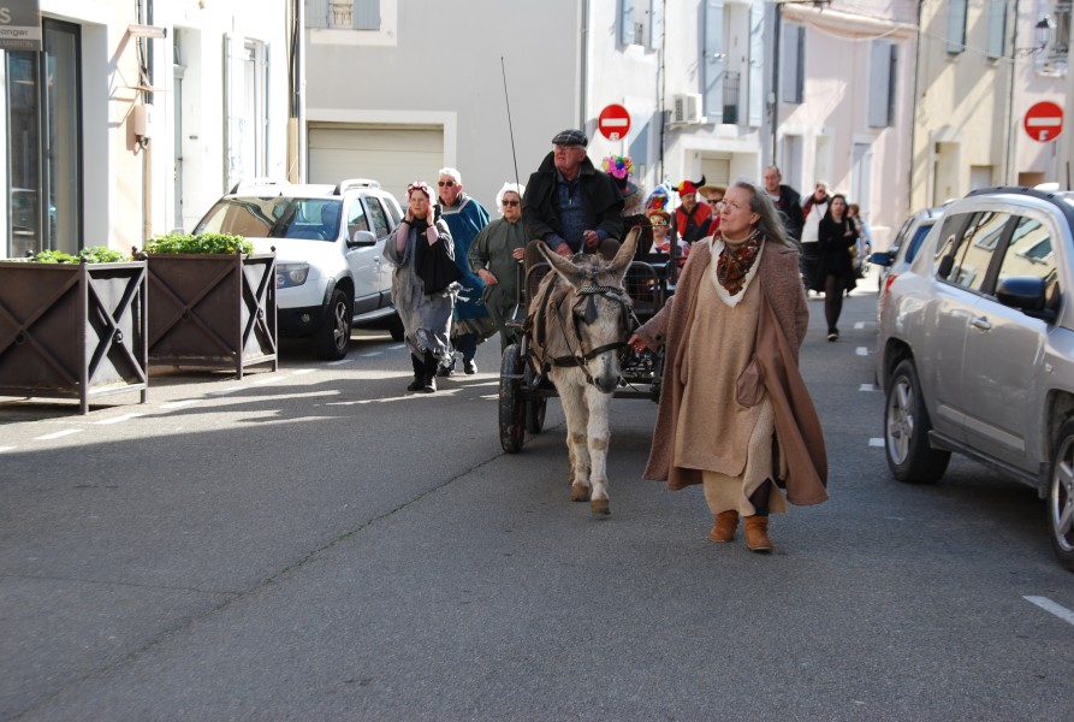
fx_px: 2063
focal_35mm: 69
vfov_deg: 19.8
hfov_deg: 29.2
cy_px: 361
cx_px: 537
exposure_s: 1/200
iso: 200
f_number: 7.1
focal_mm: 46
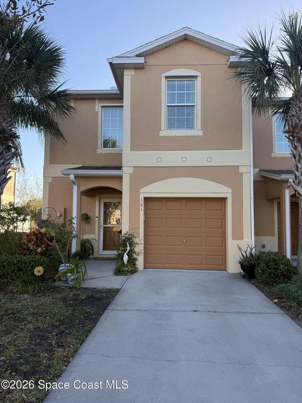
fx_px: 279
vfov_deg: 71.6
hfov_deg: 56.8
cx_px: 151
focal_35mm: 24
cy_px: 202
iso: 100
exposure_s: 1/931
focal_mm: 6.76
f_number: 1.78
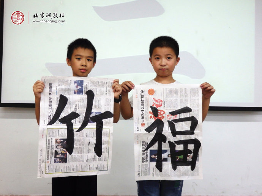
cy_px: 98
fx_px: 280
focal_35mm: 37
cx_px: 131
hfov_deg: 50.2
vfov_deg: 38.6
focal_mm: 6.6
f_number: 3.6
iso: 320
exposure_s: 1/60
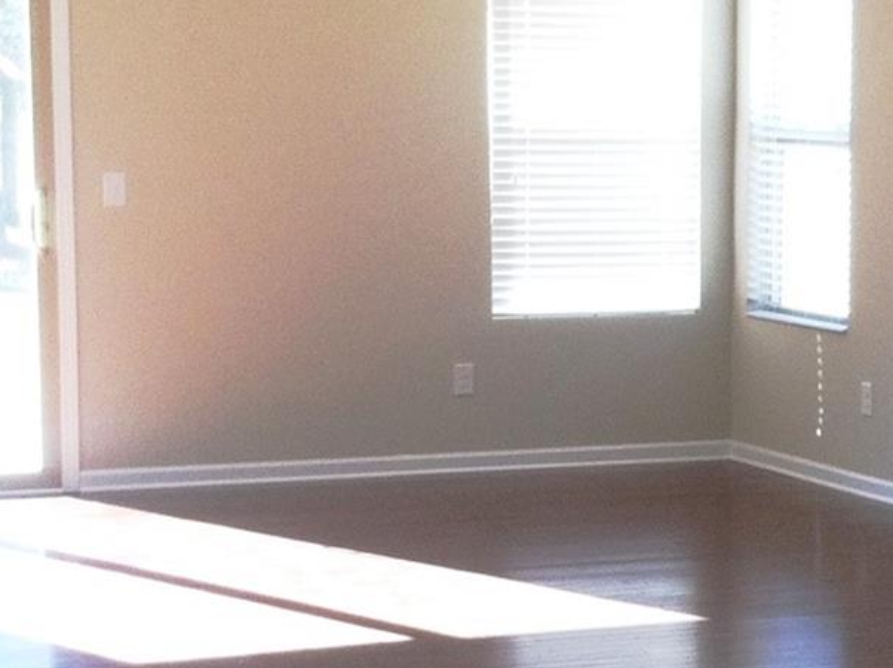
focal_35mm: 119
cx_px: 733
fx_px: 3066
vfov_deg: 12.4
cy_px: 541
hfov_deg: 16.4
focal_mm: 3.85
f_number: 2.8
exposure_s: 1/40
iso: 80
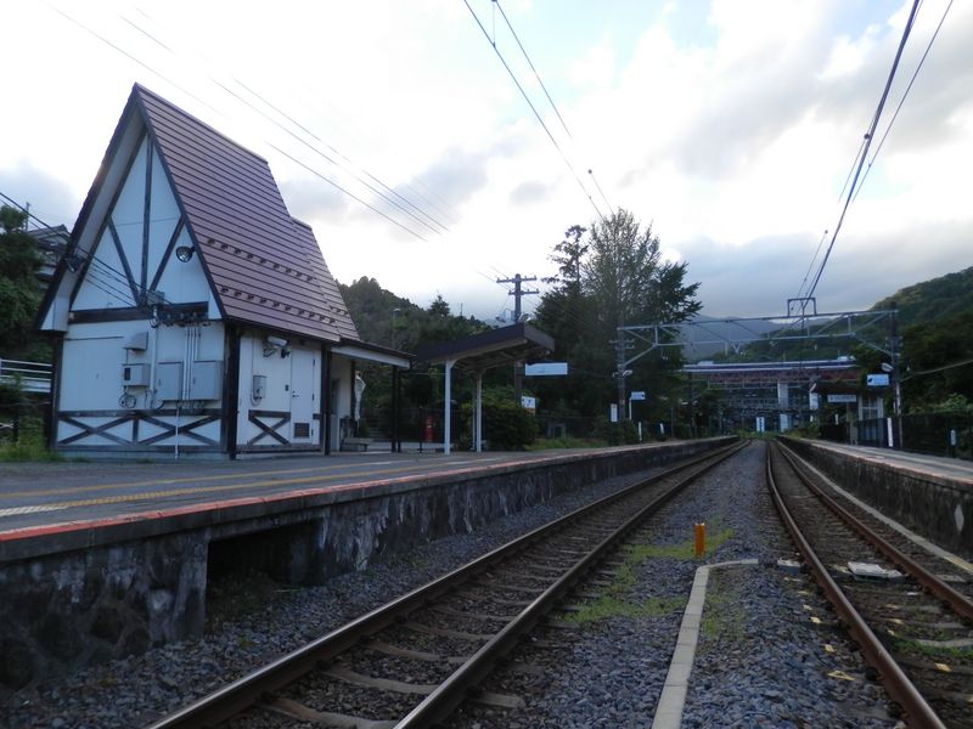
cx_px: 486
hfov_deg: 69.4
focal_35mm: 25
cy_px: 364
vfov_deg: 54.9
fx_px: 703
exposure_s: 1/200
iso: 80
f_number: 3
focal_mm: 4.5
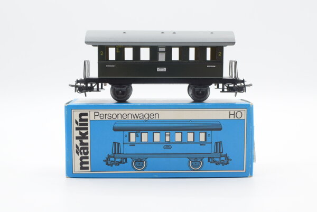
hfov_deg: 37.8
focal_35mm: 52
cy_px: 106
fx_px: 463
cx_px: 158
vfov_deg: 25.8
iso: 400
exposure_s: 1/125
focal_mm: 35
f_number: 8
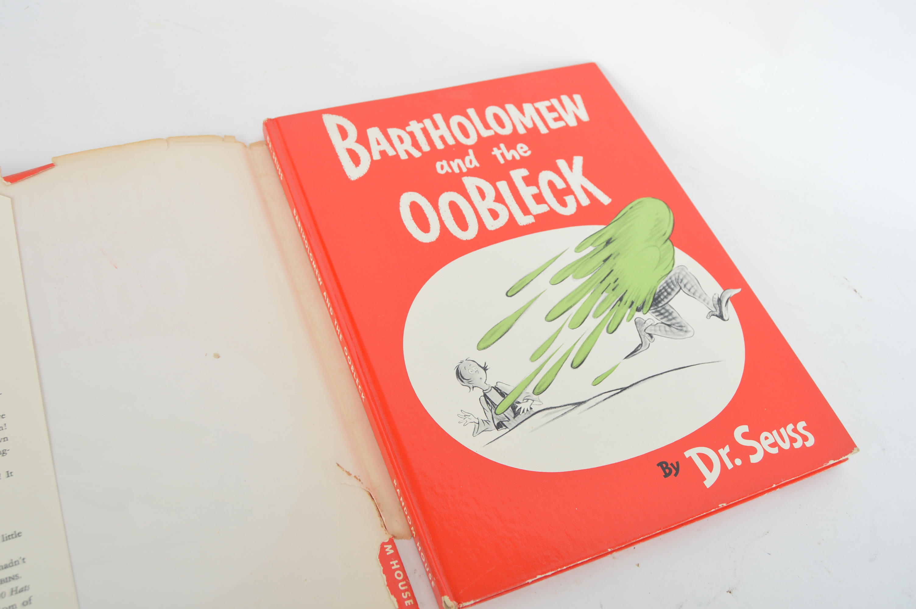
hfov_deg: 57.3
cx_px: 458
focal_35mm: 33
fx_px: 839
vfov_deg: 39.9
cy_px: 304
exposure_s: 1/160
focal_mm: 22
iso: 200
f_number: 5
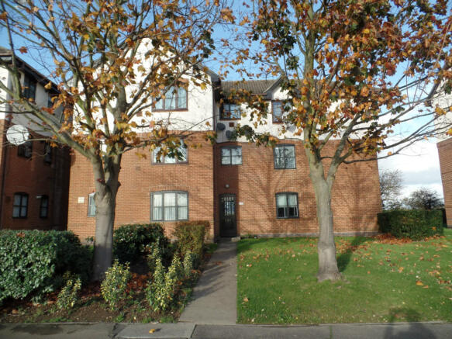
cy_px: 170
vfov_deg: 58.9
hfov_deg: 73.9
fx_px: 300
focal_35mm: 23
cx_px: 226
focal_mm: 4.1
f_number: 3.5
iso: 80
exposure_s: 1/350
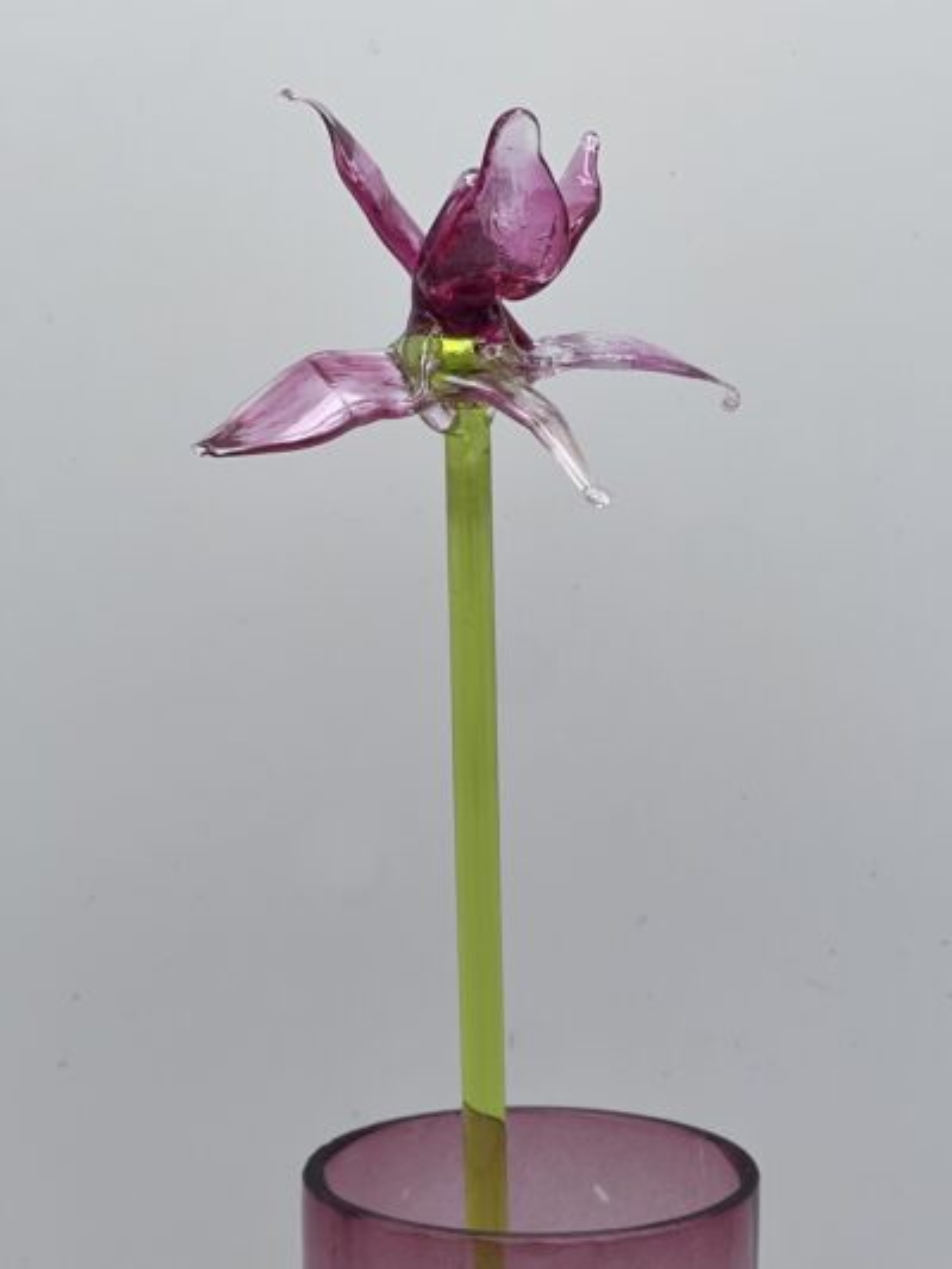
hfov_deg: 19.1
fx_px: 2822
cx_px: 476
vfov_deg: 25.3
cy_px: 634
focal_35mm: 77
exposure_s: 1/292
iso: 32
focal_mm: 9
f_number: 2.8
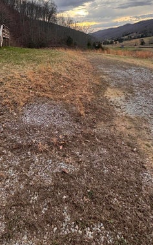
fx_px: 167
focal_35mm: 25
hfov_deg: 48.4
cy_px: 52
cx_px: 52
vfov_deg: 66.4
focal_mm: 2.22
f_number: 2.2
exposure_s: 1/332
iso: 40
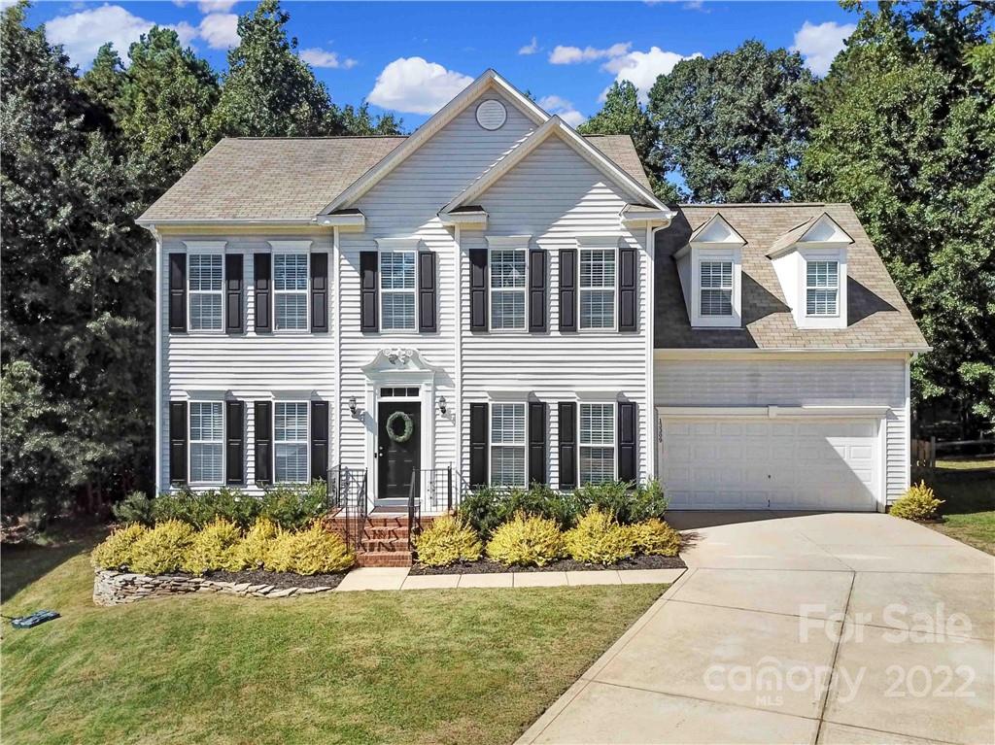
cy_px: 372
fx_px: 747
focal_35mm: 26
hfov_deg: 67.3
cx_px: 498
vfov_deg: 53.0
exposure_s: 1/6400
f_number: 2.2
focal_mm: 4.7
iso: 400
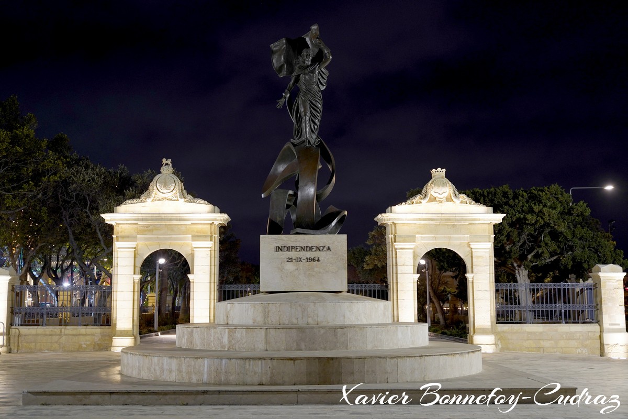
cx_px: 314
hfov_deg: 44.5
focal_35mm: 44
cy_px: 210
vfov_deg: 30.5
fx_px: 767
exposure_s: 1/30
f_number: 2.8
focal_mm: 44
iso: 800
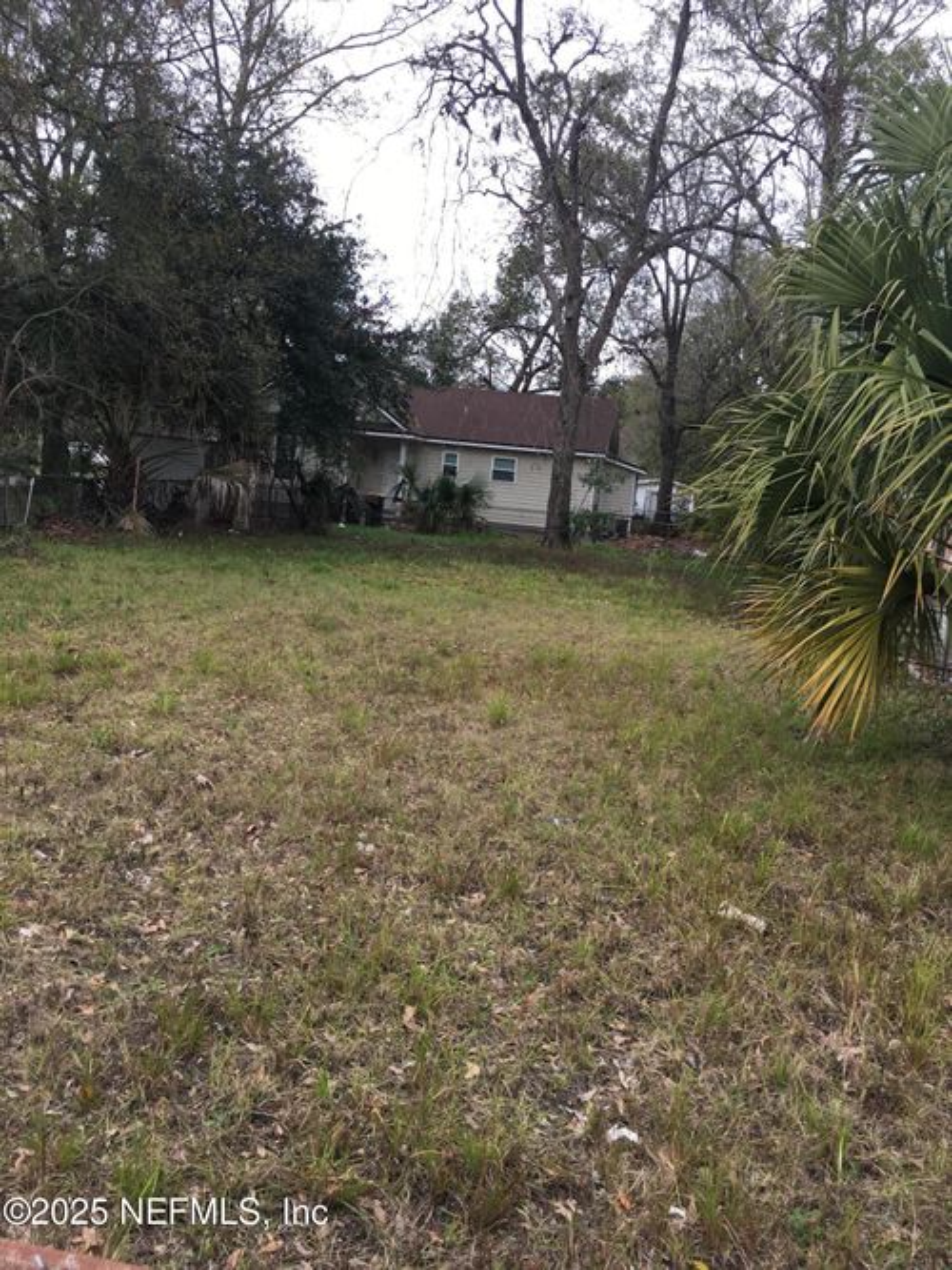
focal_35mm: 29
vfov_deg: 61.7
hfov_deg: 48.2
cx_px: 476
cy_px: 635
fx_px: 1064
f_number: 2.2
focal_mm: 4.15
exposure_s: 1/120
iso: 25
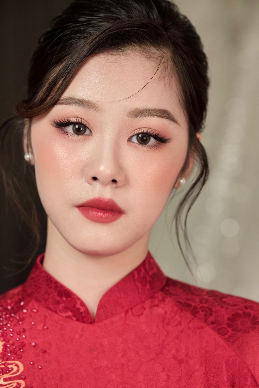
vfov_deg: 18.1
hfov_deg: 12.1
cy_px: 194
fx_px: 1219
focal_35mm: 113
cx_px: 130
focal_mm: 75
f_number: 2.8
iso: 200
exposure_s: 1/125
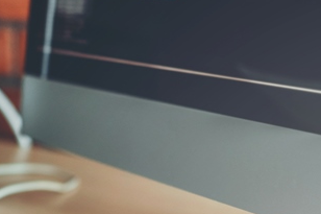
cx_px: -61
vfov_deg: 8.8
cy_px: 84
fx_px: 1381
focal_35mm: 155
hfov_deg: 12.9
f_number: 2
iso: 200
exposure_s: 1/180
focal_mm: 35
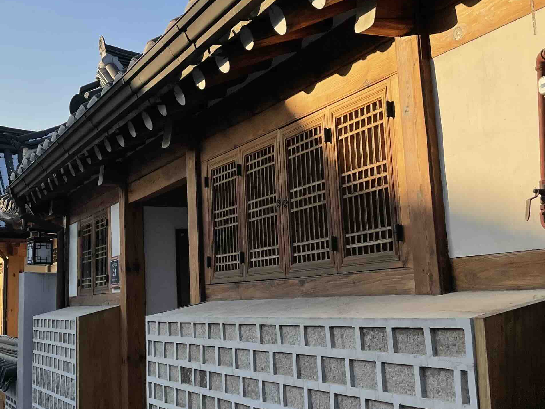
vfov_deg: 26.4
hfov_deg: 32.9
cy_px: 141
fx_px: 866
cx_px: 41
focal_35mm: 55
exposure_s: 1/3125
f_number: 1.6
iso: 32
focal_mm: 4.2
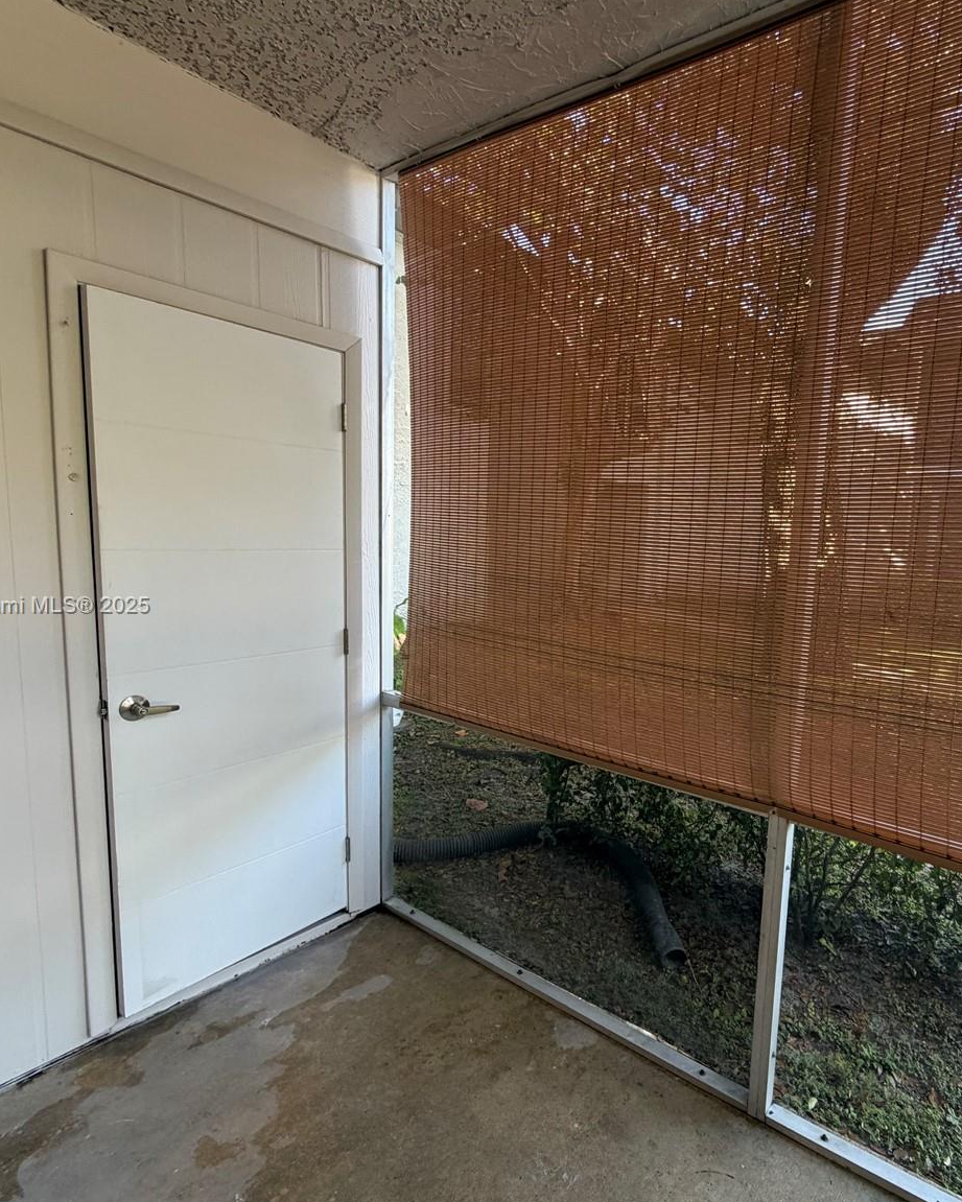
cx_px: 651
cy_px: 607
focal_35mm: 19
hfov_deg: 68.6
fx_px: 676
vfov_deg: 83.3
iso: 200
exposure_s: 1/121
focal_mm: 2.22
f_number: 2.2
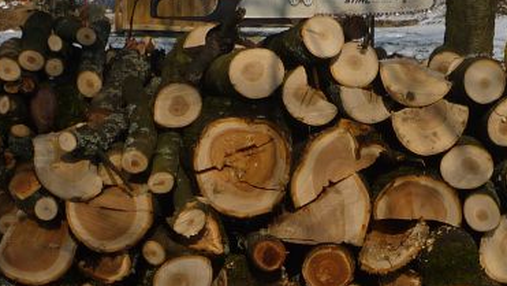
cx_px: 355
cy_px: 350
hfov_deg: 19.7
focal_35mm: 108
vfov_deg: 11.0
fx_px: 1452
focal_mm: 5.9
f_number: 8
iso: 80
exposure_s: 1/400
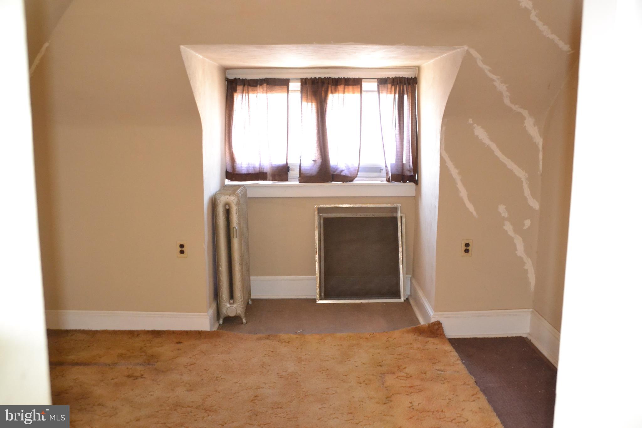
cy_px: 214
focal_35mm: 33
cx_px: 321
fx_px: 588
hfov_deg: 57.2
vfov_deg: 40.0
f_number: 3.8
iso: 3200
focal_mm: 22
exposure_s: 1/60
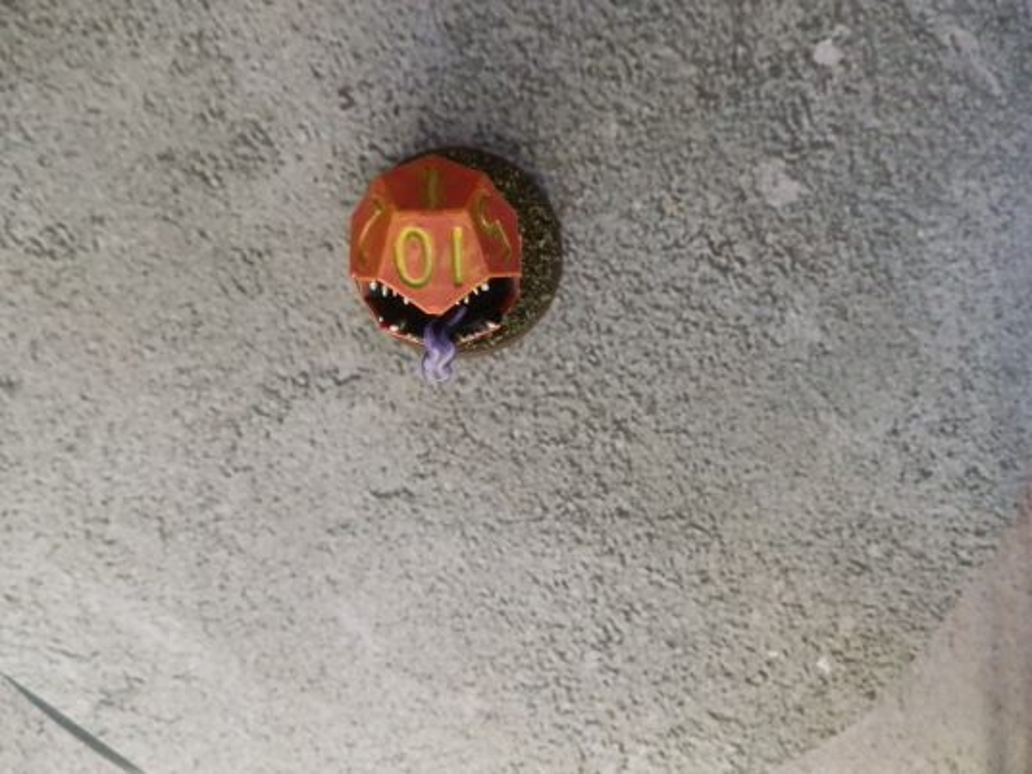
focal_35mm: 28
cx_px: 516
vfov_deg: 49.7
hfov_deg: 63.4
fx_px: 835
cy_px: 387
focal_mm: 5
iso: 400
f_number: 3.1
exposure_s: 1/100
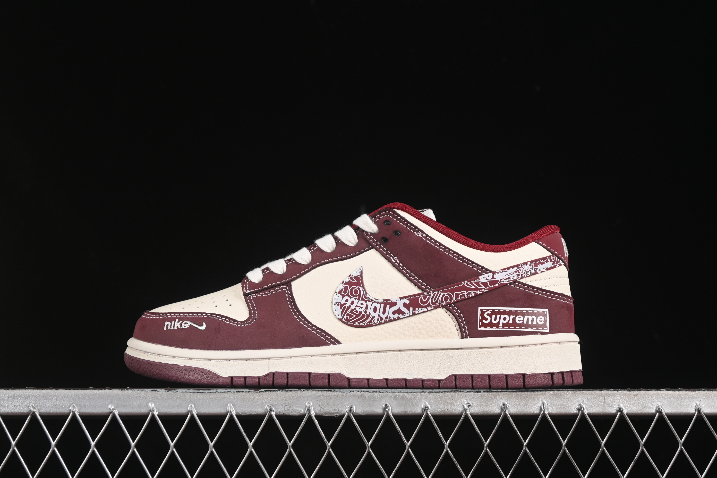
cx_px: 358
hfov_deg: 27.0
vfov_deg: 18.2
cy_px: 239
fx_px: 1494
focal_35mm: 75
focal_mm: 50
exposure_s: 1/80
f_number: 7.1
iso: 160
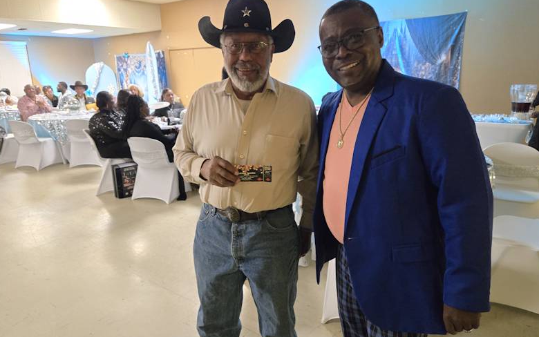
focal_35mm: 25
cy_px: 178
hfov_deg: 72.5
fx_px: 367
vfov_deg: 49.3
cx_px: 272
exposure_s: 1/60
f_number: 1.8
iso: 1600
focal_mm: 5.4
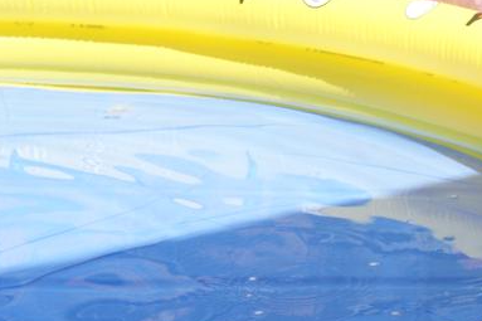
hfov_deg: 14.0
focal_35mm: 141
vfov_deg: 9.7
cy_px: 194
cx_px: 628
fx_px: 1887
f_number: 10
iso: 100
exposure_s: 1/100
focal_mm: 30
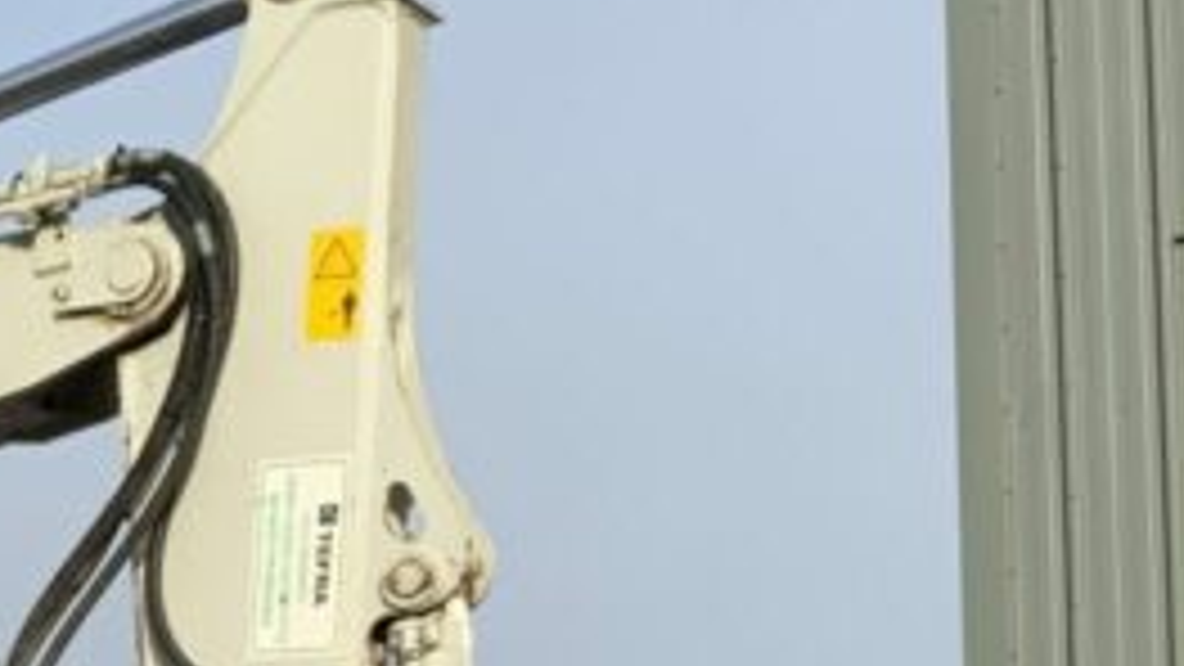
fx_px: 3862
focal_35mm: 123
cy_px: 1107
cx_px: -482
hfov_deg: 16.2
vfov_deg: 9.5
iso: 16
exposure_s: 1/1490
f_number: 1.8
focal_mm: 3
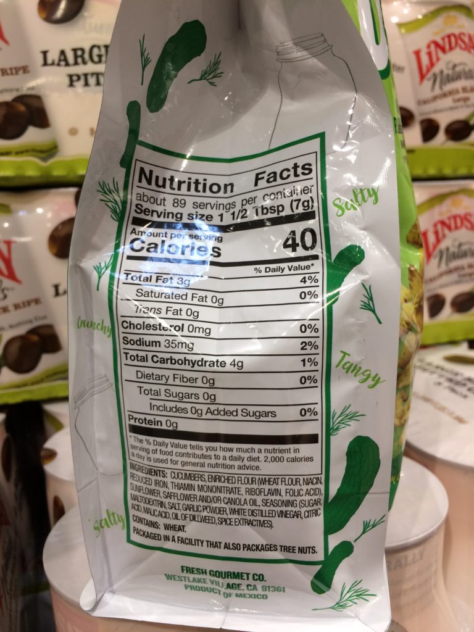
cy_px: 316
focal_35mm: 29
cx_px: 237
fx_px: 529
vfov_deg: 61.7
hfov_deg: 48.2
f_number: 2.2
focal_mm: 4.15
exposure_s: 1/30
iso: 50
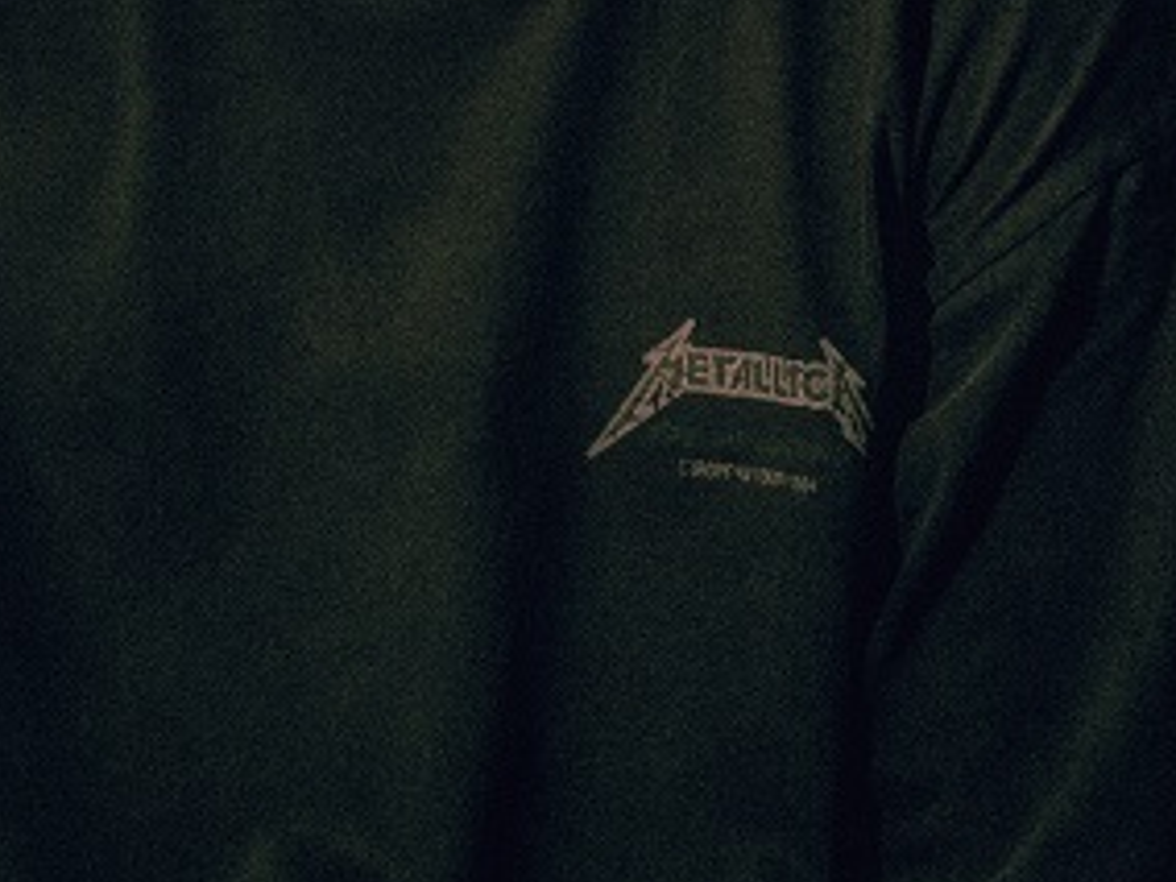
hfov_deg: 11.7
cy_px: -489
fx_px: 5707
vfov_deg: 8.6
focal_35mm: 168
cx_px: 352
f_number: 7.1
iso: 12800
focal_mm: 71
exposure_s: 1/125
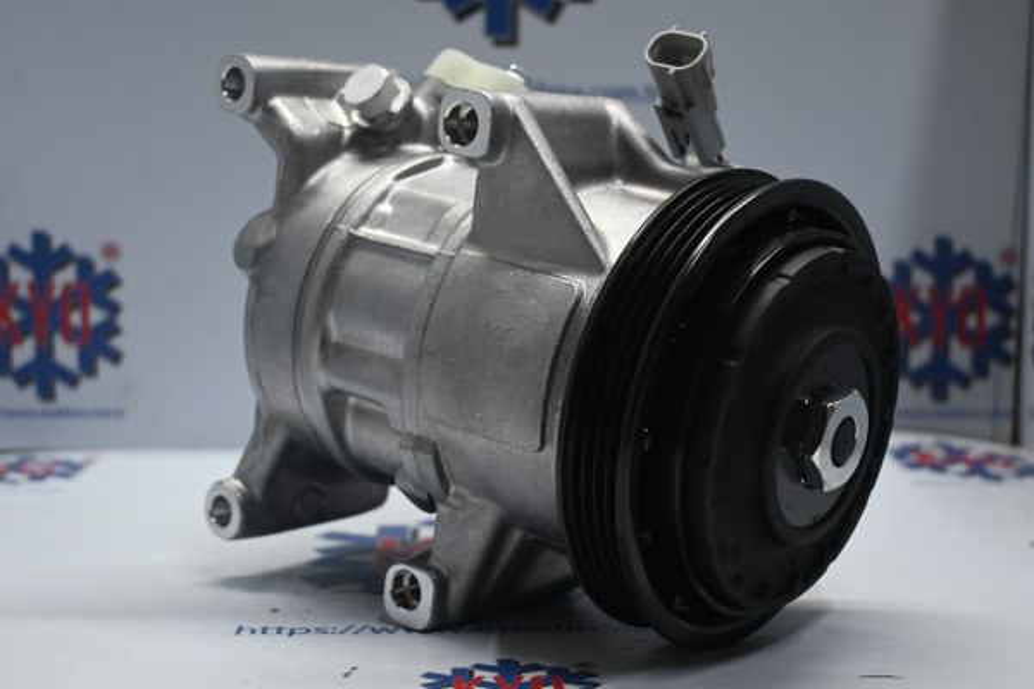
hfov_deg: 37.9
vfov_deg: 25.8
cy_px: 344
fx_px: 1508
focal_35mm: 52
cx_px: 517
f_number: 5.3
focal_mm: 35
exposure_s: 1/60
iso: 720
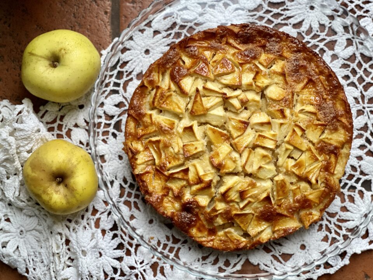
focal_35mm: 64
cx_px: 186
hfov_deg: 30.3
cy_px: 140
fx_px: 690
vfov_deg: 22.9
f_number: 2.2
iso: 250
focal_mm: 7.5
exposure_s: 1/81
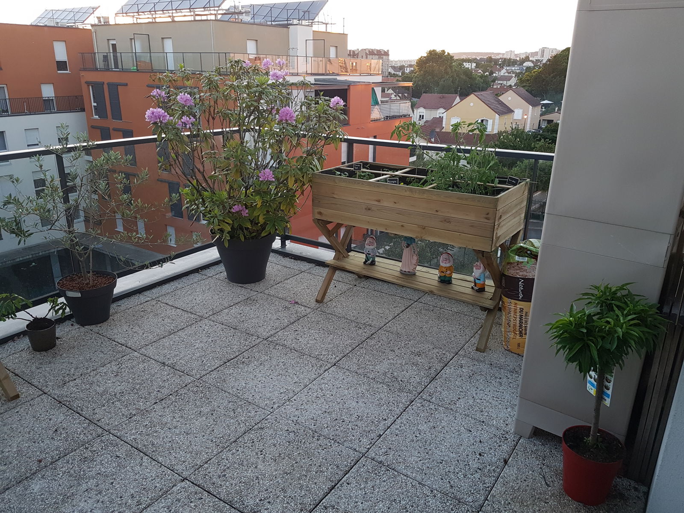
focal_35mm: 26
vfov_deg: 53.1
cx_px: 342
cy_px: 256
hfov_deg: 67.3
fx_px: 514
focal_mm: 4.2
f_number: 1.7
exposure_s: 1/100
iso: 80
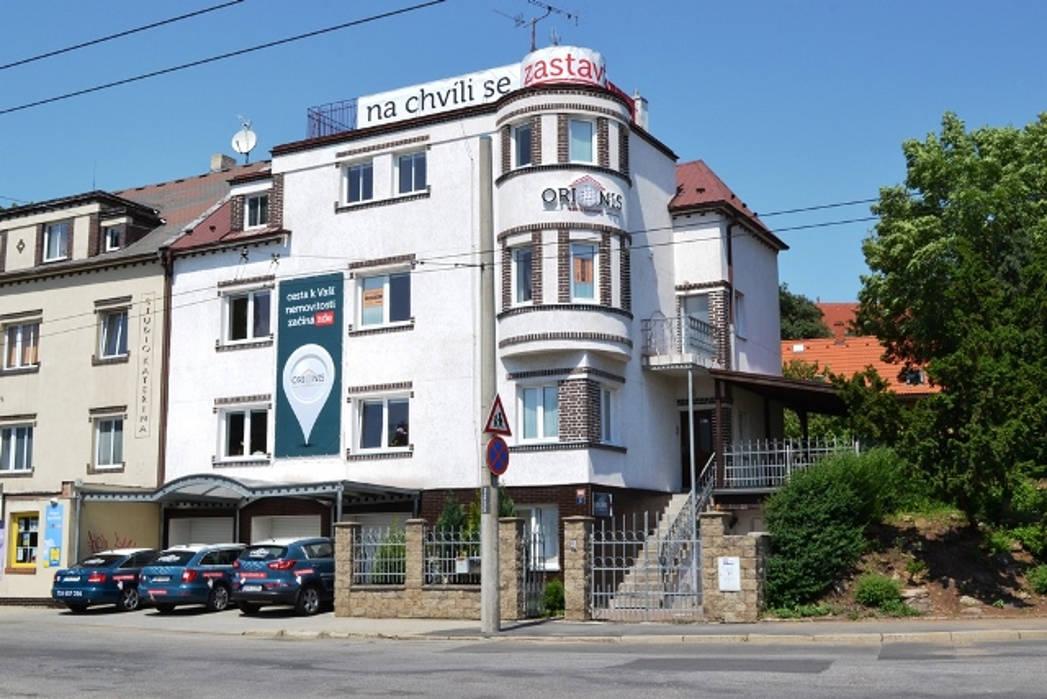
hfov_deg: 46.4
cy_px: 350
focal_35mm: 42
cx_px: 524
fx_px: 1222
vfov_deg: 31.9
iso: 800
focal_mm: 28
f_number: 11
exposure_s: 1/500
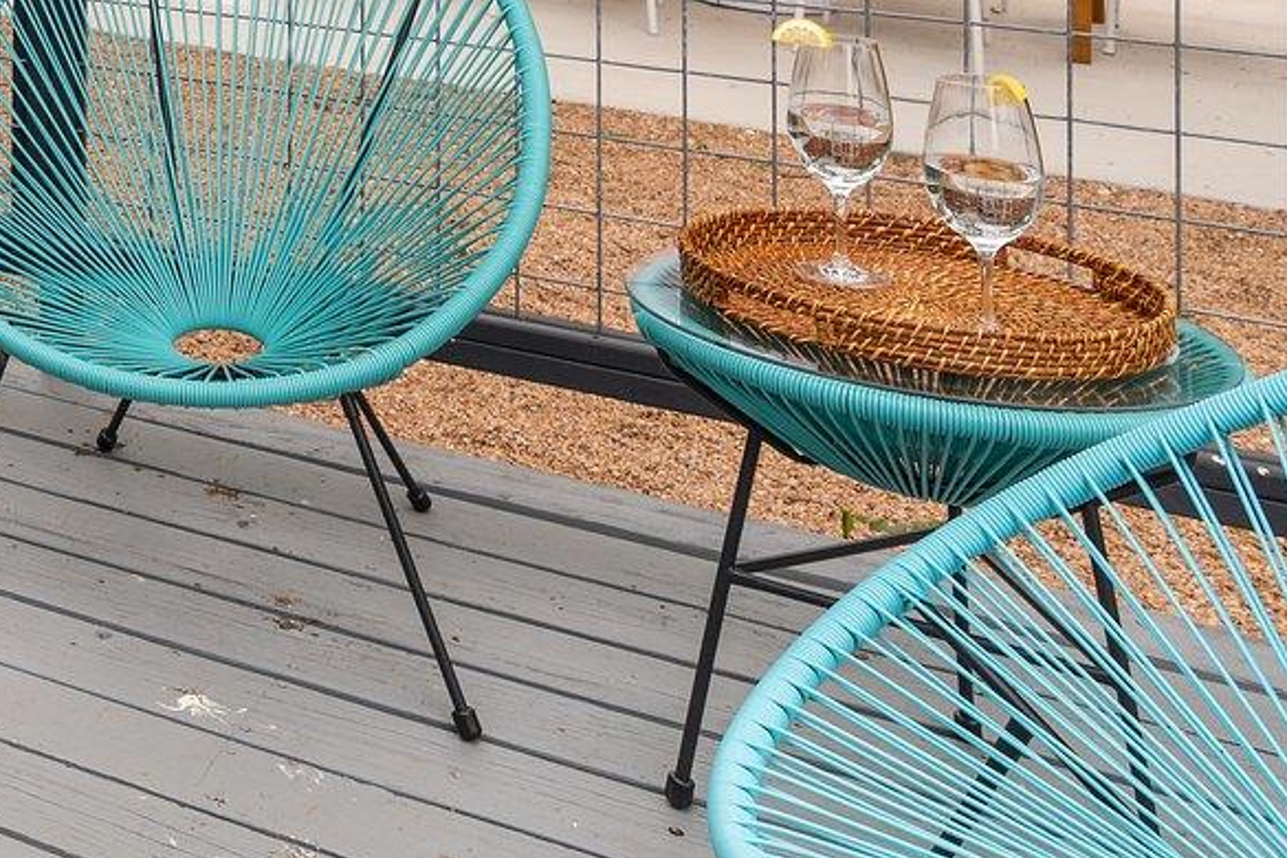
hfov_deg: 27.9
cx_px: -488
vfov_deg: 20.2
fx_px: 2002
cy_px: -486
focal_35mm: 56
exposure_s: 1/80
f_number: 7.1
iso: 250
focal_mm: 16
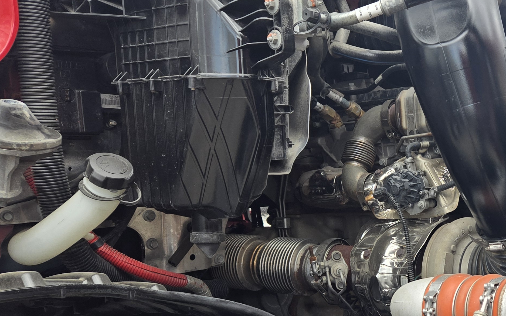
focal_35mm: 52
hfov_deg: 35.6
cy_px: 263
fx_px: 717
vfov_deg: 24.4
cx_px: 490
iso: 25
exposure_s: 1/616
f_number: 1.8
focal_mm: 5.4
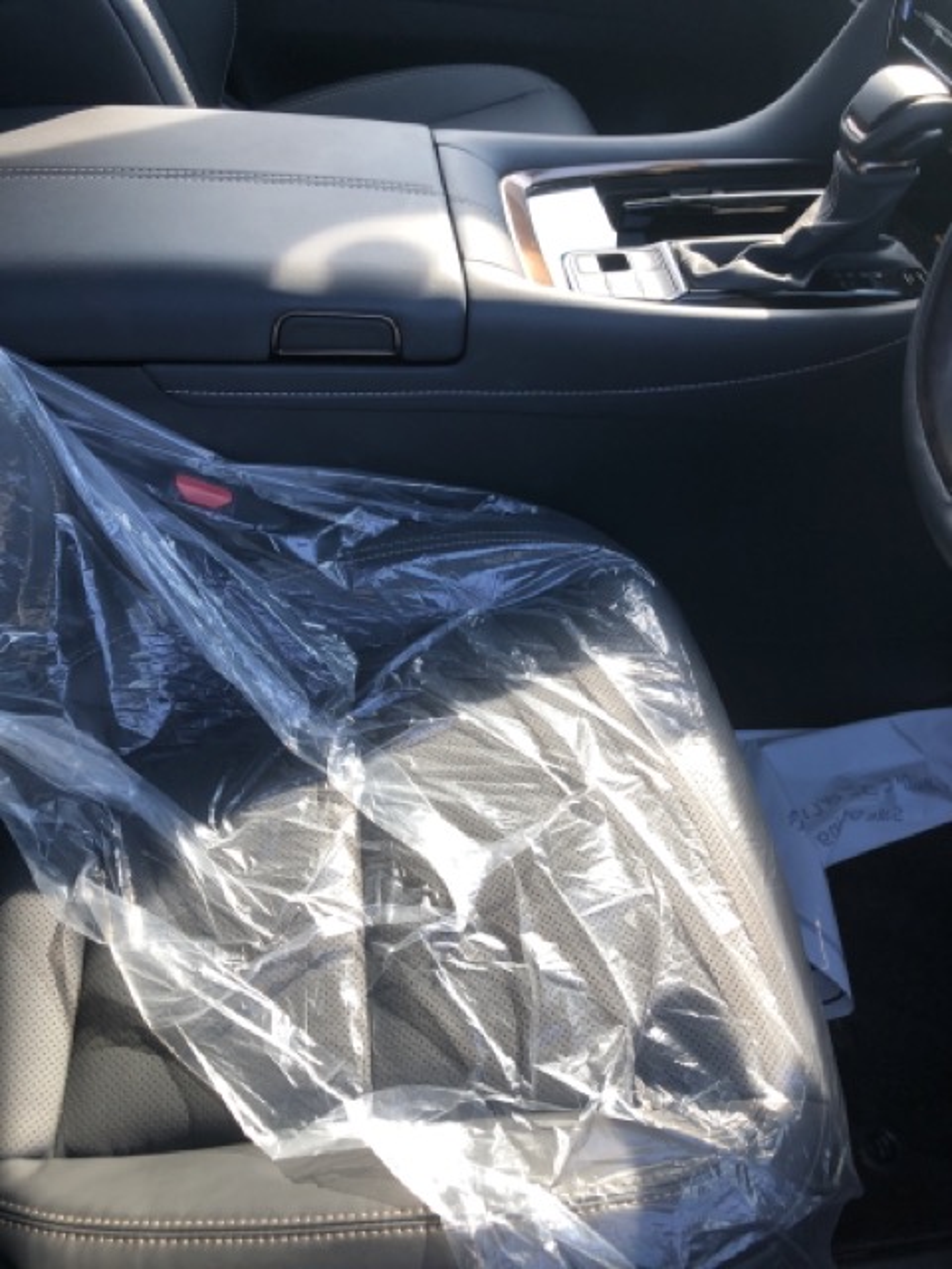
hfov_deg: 49.7
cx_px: 476
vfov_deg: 63.4
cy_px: 634
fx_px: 1027
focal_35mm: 28
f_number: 1.8
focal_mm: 3.99
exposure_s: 1/120
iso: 32
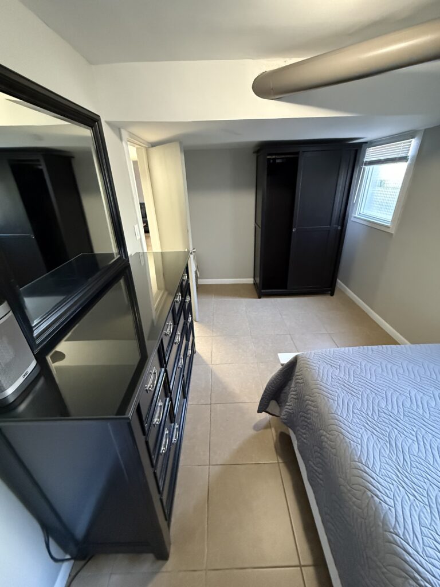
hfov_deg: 85.7
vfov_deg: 102.1
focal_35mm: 14
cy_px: 294
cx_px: 220
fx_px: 237
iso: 1000
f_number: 2.2
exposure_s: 1/60
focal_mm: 2.22
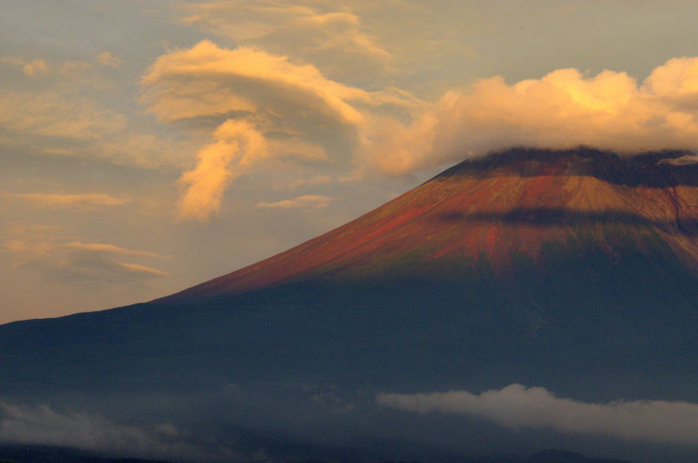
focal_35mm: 120
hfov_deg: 17.1
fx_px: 2322
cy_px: 232
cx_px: 349
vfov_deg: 11.4
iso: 1800
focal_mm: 80
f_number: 22
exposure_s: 1/30
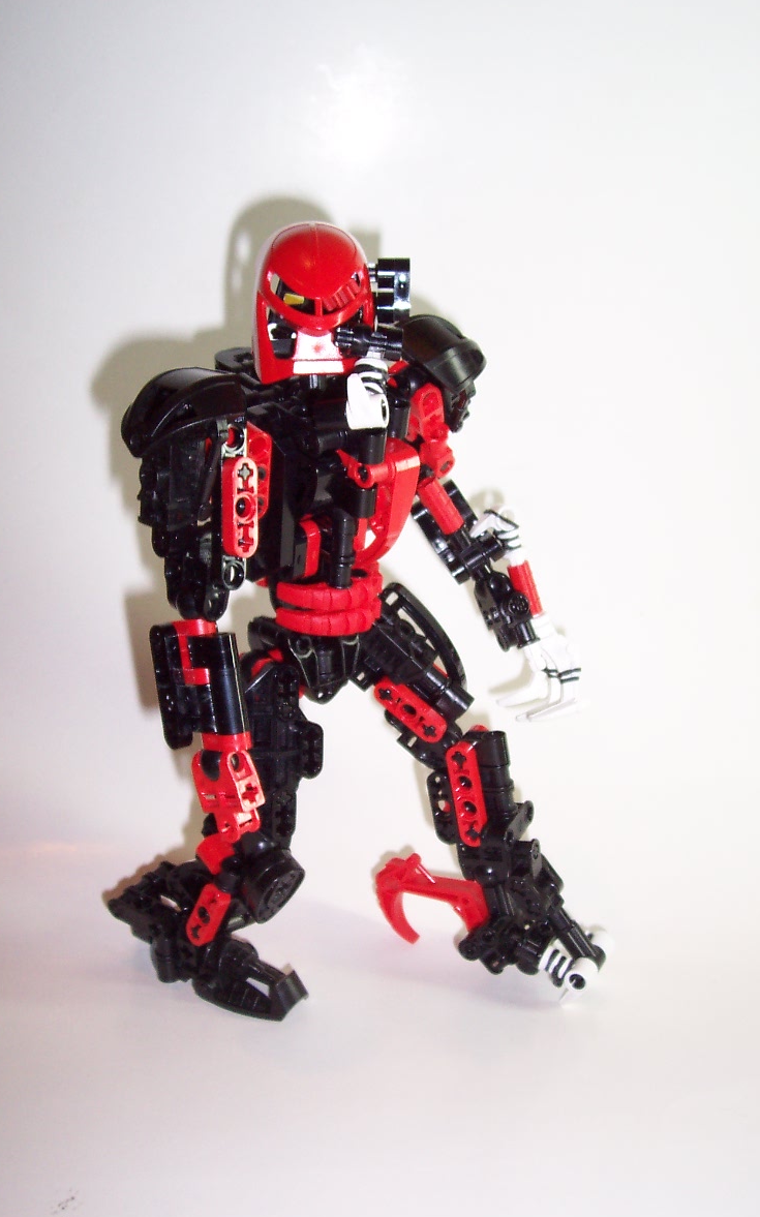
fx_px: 1326
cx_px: 353
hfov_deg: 32.0
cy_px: 611
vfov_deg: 49.3
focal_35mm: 40
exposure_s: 1/60
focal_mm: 5.6
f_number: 2.8
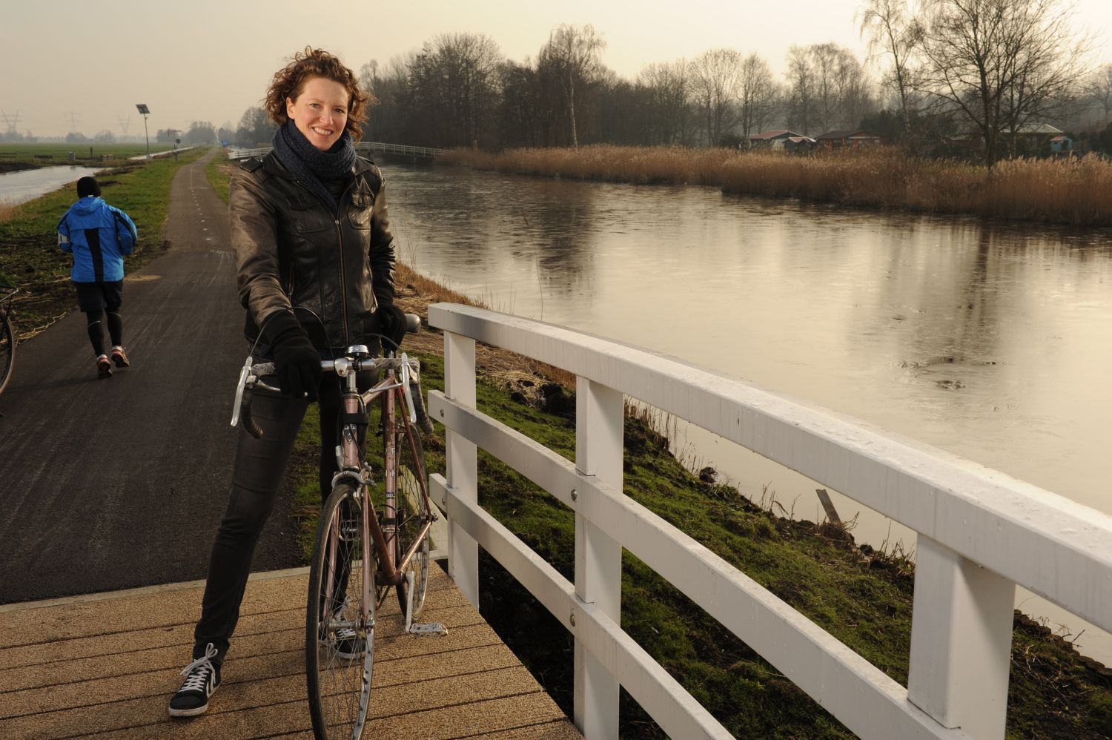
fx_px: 1173
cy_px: 370
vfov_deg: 35.0
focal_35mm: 38
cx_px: 556
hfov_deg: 50.7
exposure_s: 1/200
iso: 200
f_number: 10
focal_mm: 38
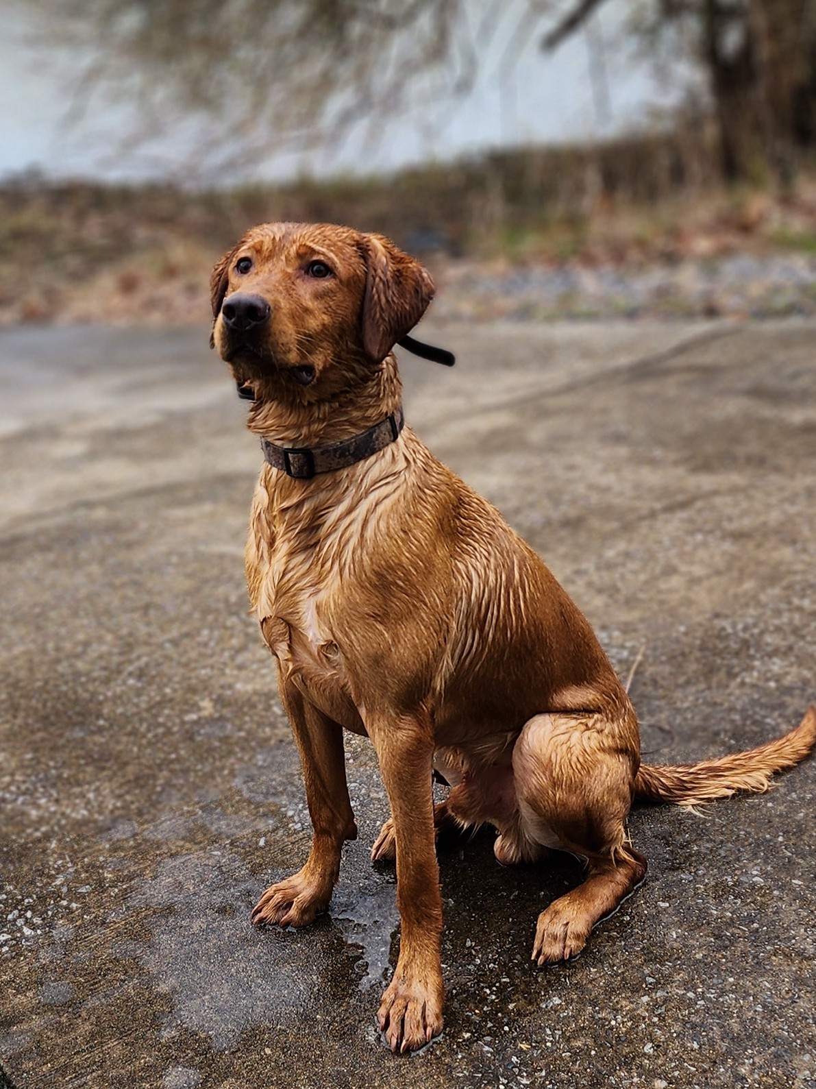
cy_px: 544
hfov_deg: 58.9
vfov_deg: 73.9
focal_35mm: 23
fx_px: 723
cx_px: 408
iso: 16
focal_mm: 6.4
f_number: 1.8
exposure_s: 1/120
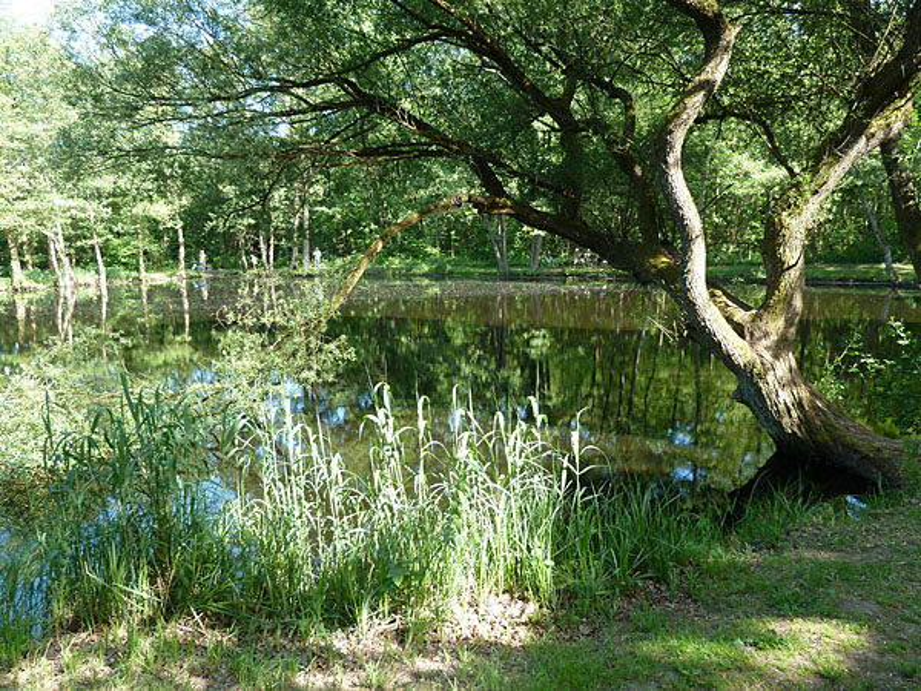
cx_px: 460
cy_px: 346
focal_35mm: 25
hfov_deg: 69.4
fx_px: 665
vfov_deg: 54.9
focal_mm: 4.1
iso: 80
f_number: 3.3
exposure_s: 1/60
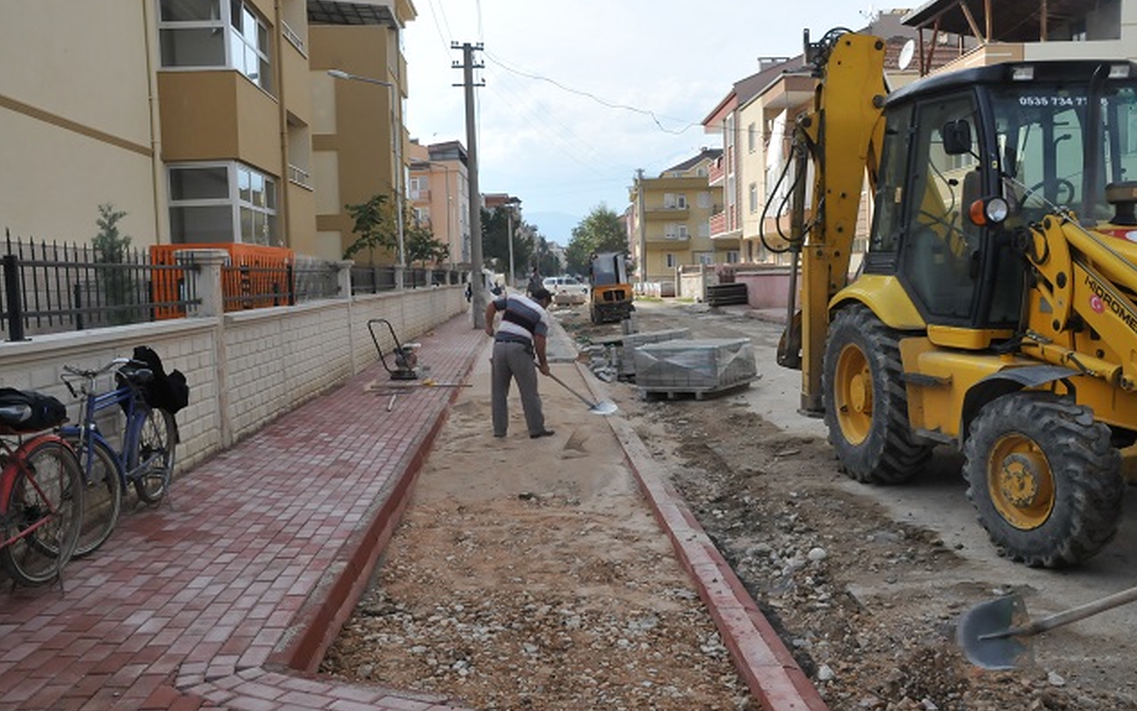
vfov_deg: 40.6
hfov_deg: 61.2
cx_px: 575
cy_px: 358
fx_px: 961
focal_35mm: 31
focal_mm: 20
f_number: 13
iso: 800
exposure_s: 1/640
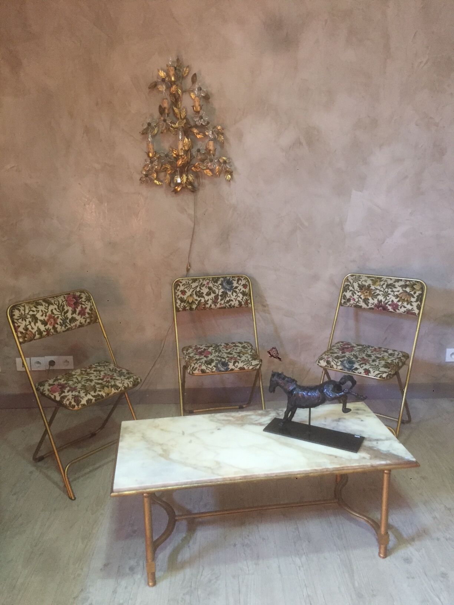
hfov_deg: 48.2
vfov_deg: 61.7
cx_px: 227
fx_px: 507
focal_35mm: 29
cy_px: 302
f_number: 2.2
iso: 250
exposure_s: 1/20
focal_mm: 4.15
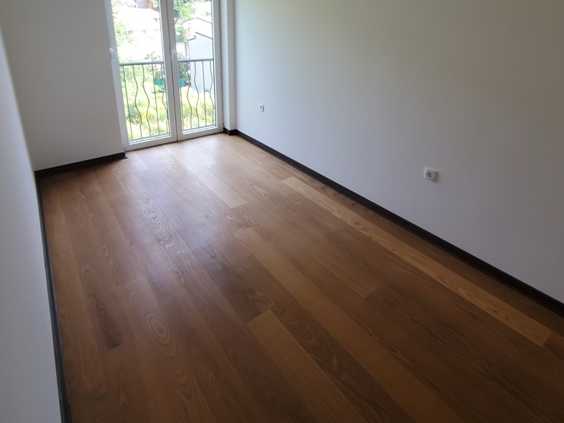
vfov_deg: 65.9
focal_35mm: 19
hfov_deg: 84.7
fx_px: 309
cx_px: 282
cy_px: 126
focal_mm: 1.8
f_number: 2.2
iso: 64
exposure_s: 1/50
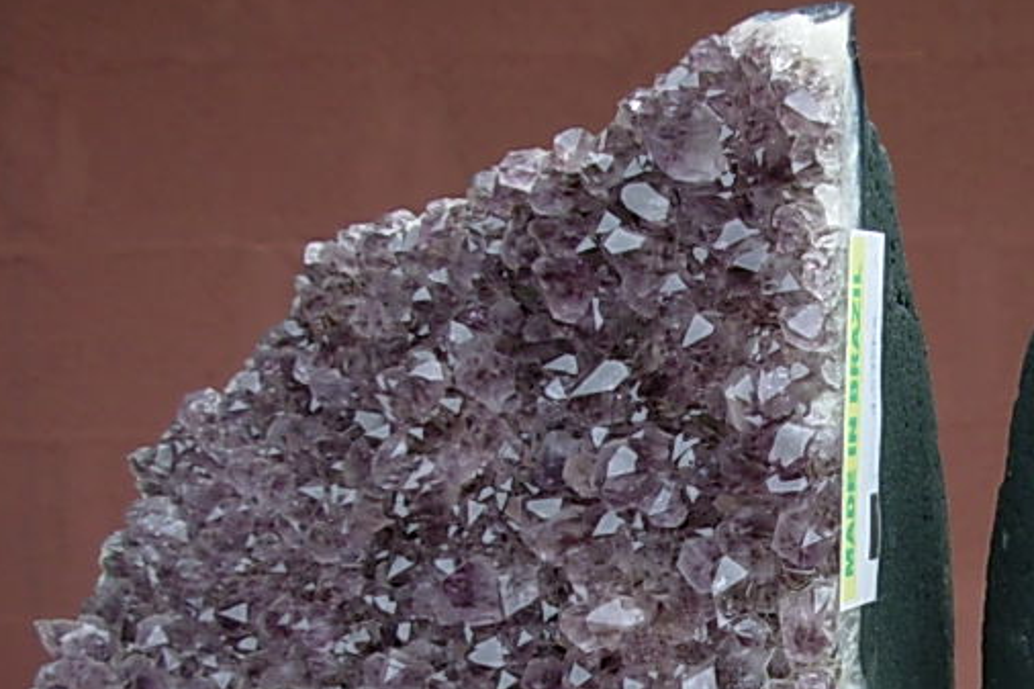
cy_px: 646
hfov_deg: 24.2
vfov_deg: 16.8
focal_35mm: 80
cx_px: 1036
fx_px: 2297
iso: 50
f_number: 2.9
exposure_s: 1/304
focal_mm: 6.3
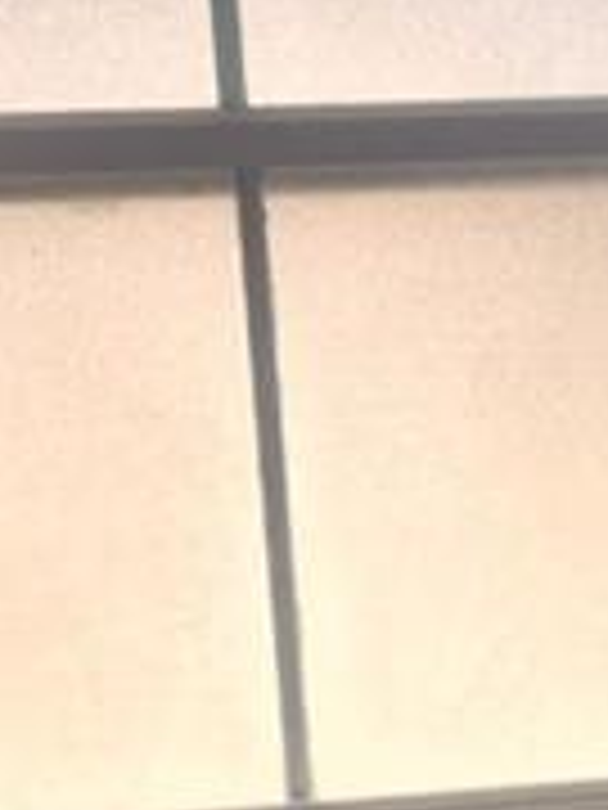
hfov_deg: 9.5
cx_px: 833
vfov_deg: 12.2
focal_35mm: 153
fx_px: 3583
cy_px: 1282
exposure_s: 1/180
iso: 25
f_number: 1.8
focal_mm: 5.4
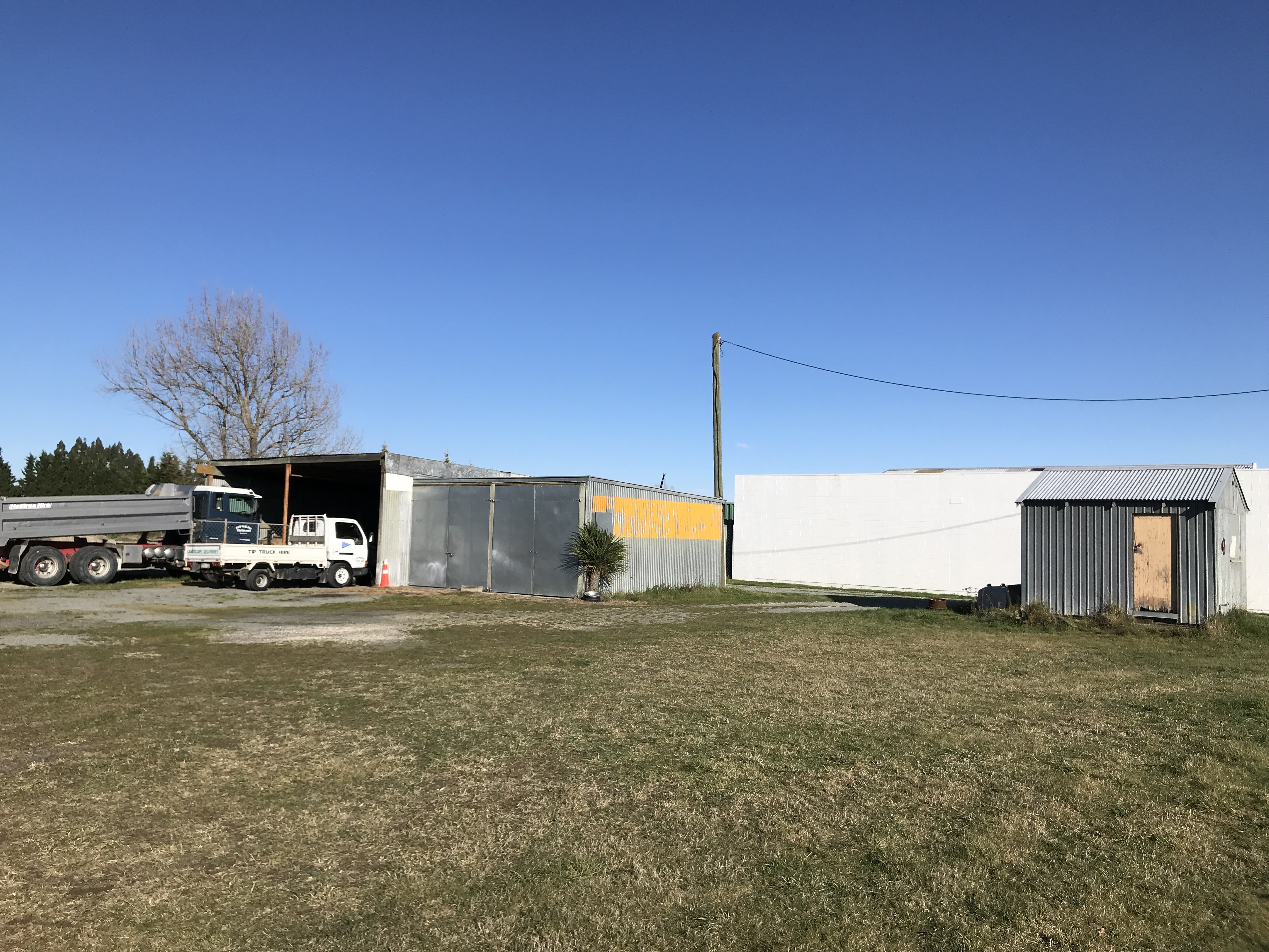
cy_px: 476
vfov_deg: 49.7
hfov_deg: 63.4
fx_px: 1026
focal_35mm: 28
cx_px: 634
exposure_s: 1/3425
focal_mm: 3.99
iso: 20
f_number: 1.8
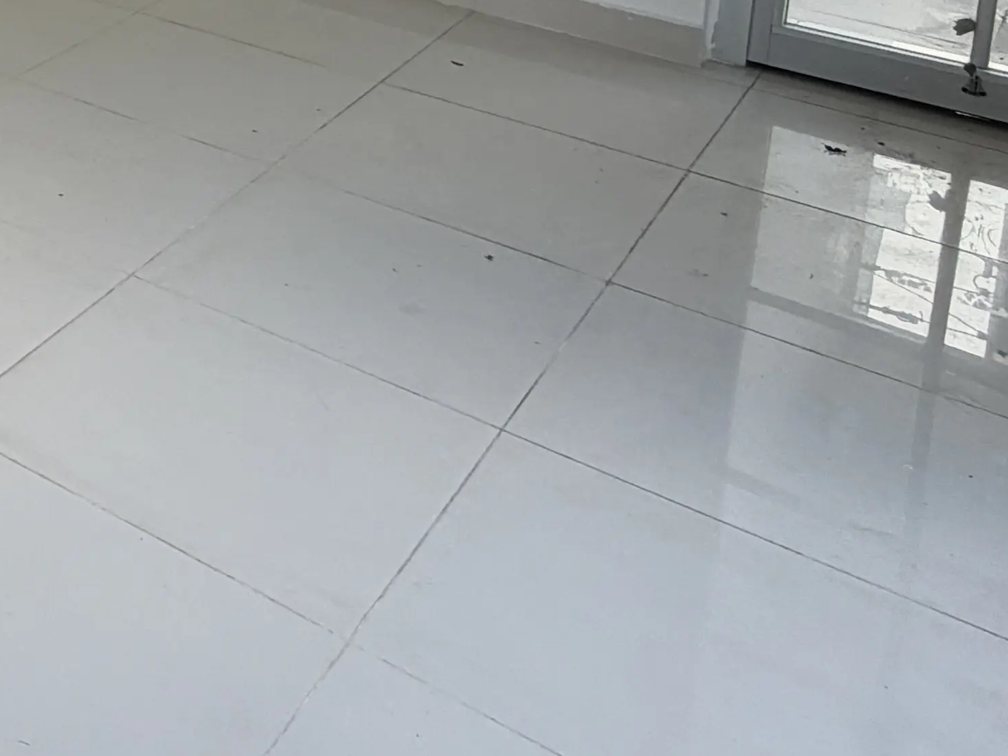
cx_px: -384
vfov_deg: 22.8
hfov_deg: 27.8
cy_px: -329
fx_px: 1573
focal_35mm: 54
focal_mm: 2.22
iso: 40
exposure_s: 1/205
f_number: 2.2
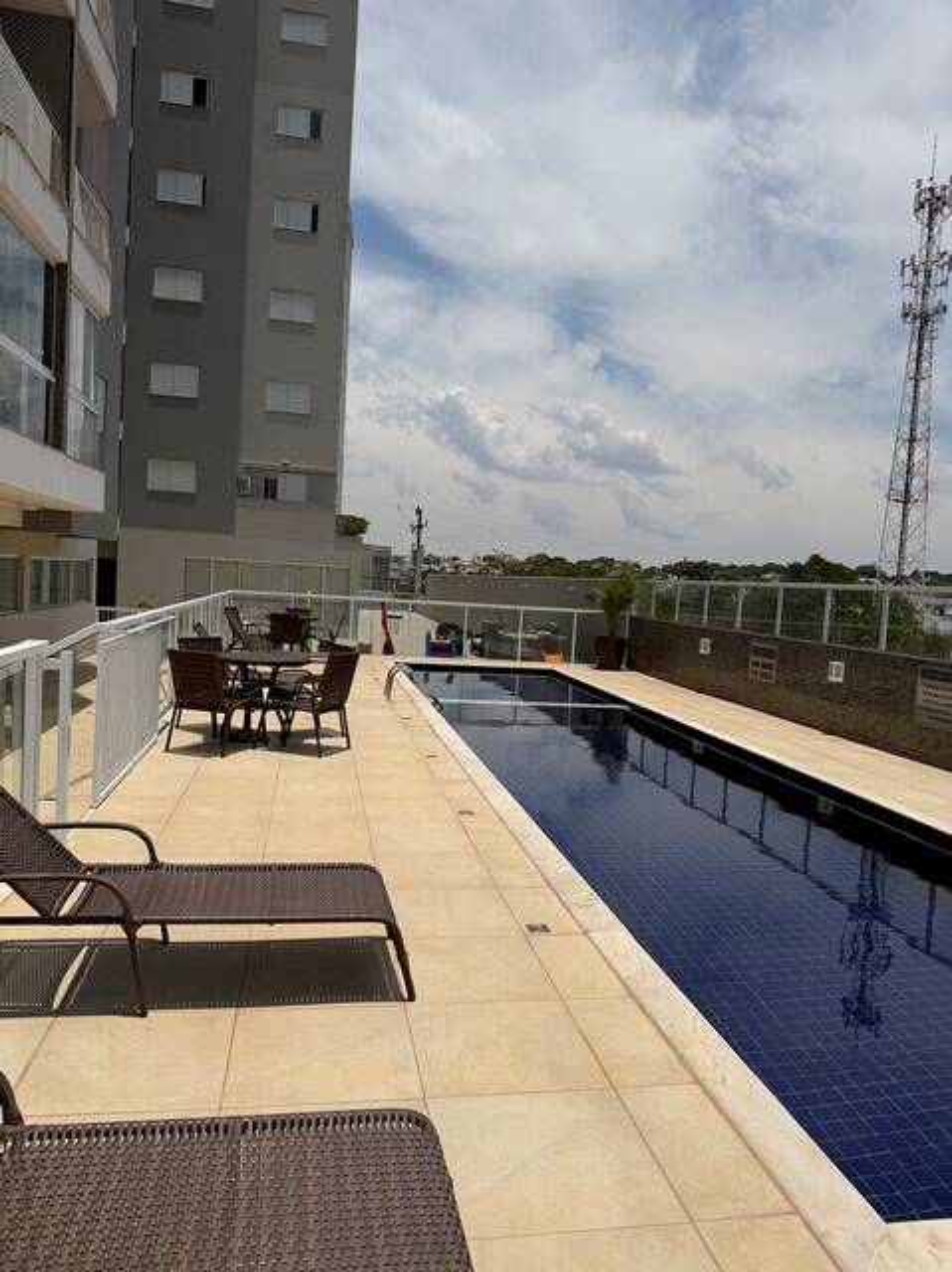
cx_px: 476
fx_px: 881
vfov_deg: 71.6
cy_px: 636
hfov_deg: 56.8
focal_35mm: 24
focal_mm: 6.76
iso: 80
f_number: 1.78
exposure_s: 1/14286
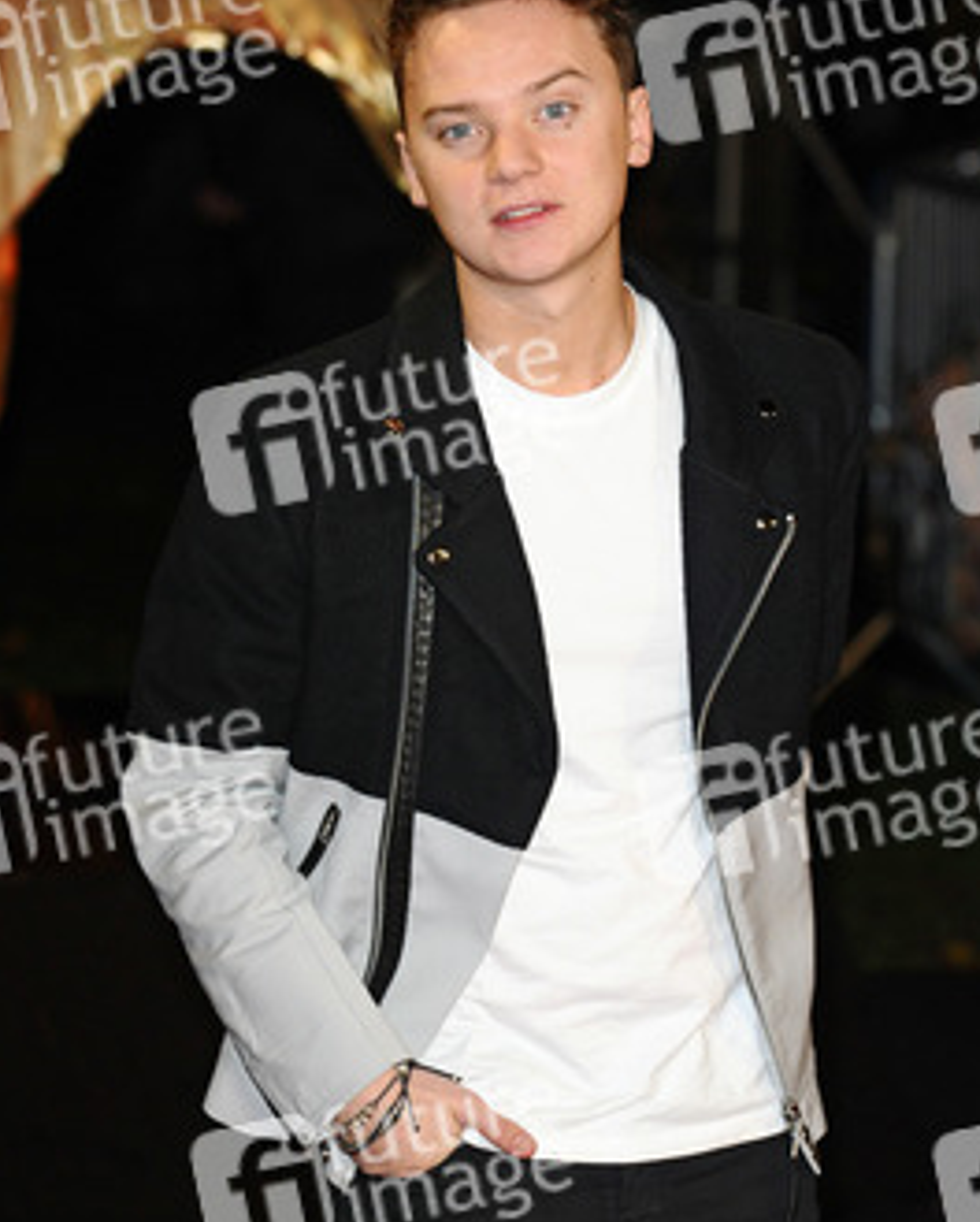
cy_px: 613
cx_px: 492
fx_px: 6188
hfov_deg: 9.1
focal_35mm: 171
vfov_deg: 11.3
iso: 640
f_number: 4.5
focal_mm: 100
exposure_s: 1/200
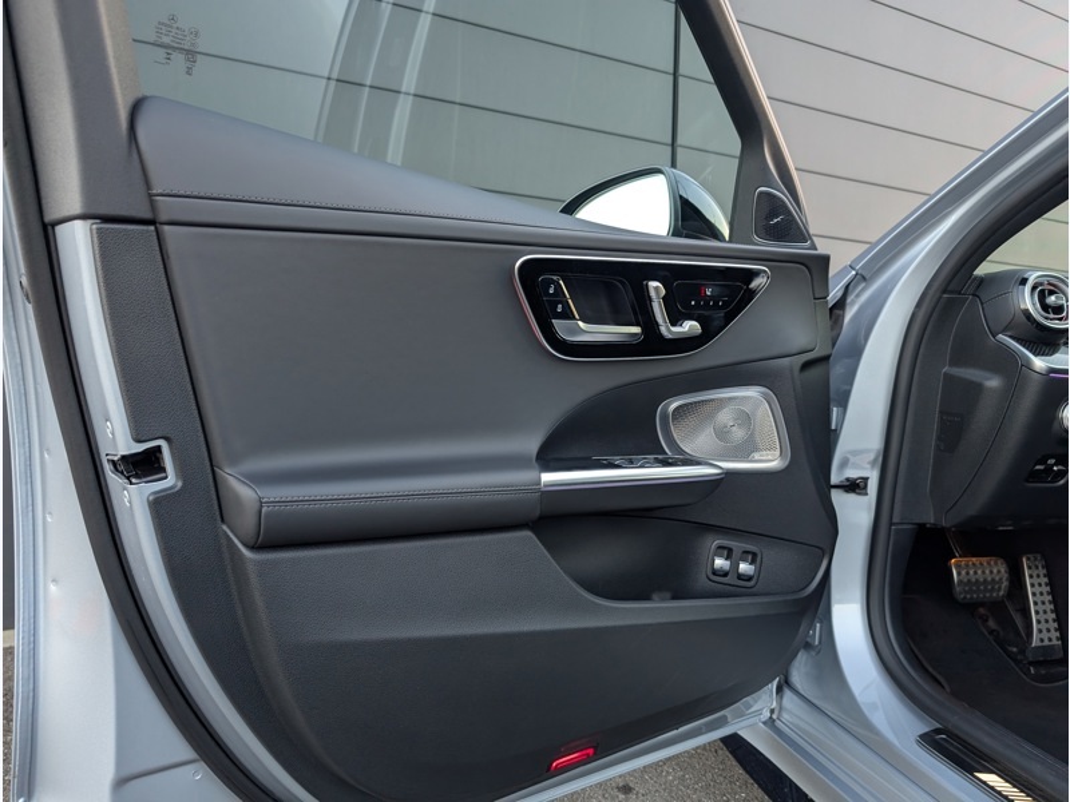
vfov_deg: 56.8
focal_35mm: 24
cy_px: 401
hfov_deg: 71.6
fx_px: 742
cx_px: 535
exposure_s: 1/89.3
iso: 85
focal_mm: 6.9
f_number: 1.68
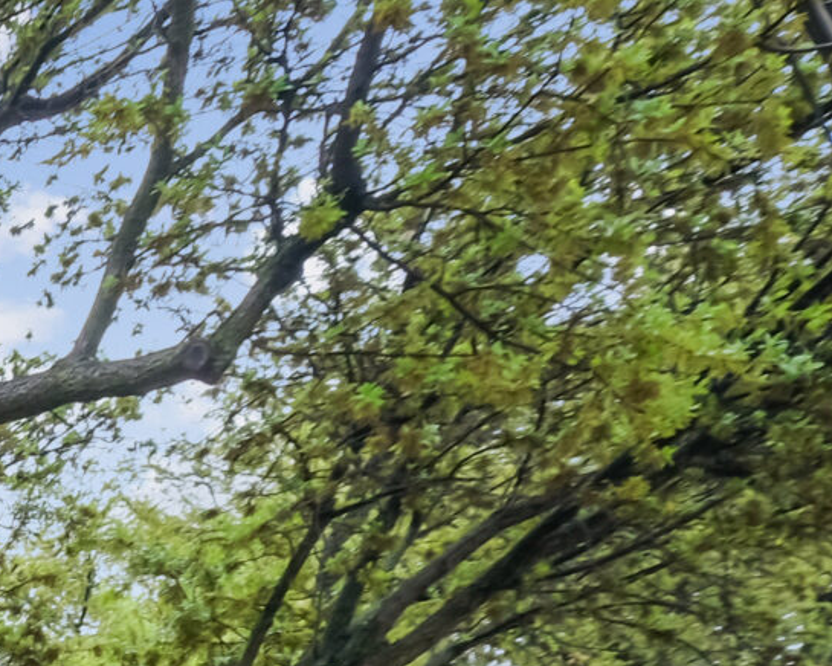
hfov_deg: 15.4
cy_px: 1206
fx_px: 1847
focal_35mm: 75
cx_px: -1108
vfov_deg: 16.8
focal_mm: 11
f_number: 8
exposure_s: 1/25
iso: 160
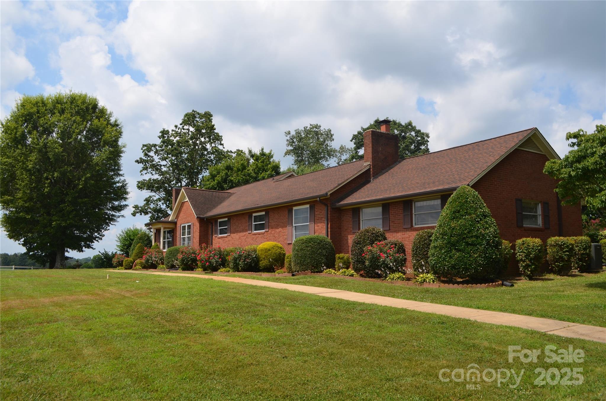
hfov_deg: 62.0
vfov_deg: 43.4
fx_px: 504
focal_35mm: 30
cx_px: 303
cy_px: 200
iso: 100
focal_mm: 20
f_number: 8
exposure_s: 1/250
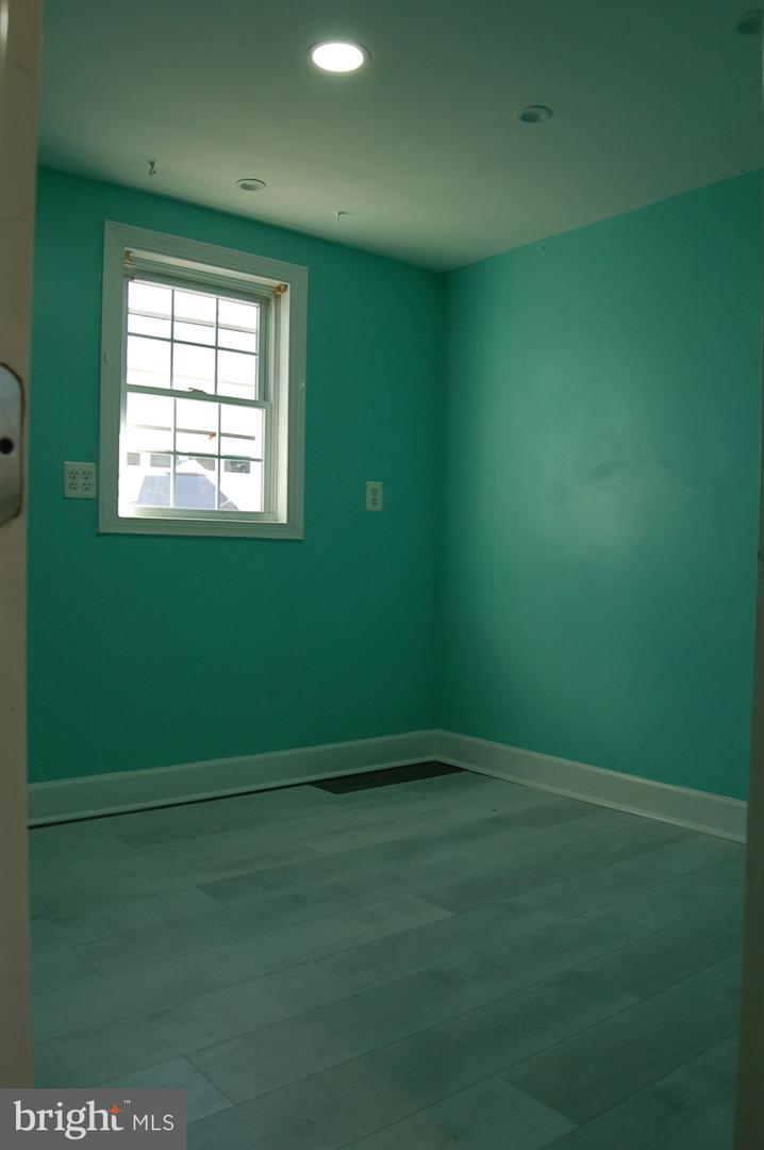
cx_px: 382
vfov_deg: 67.4
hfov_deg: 47.8
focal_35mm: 27
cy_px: 575
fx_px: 861
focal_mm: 18
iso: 400
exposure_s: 1/30
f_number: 7.1
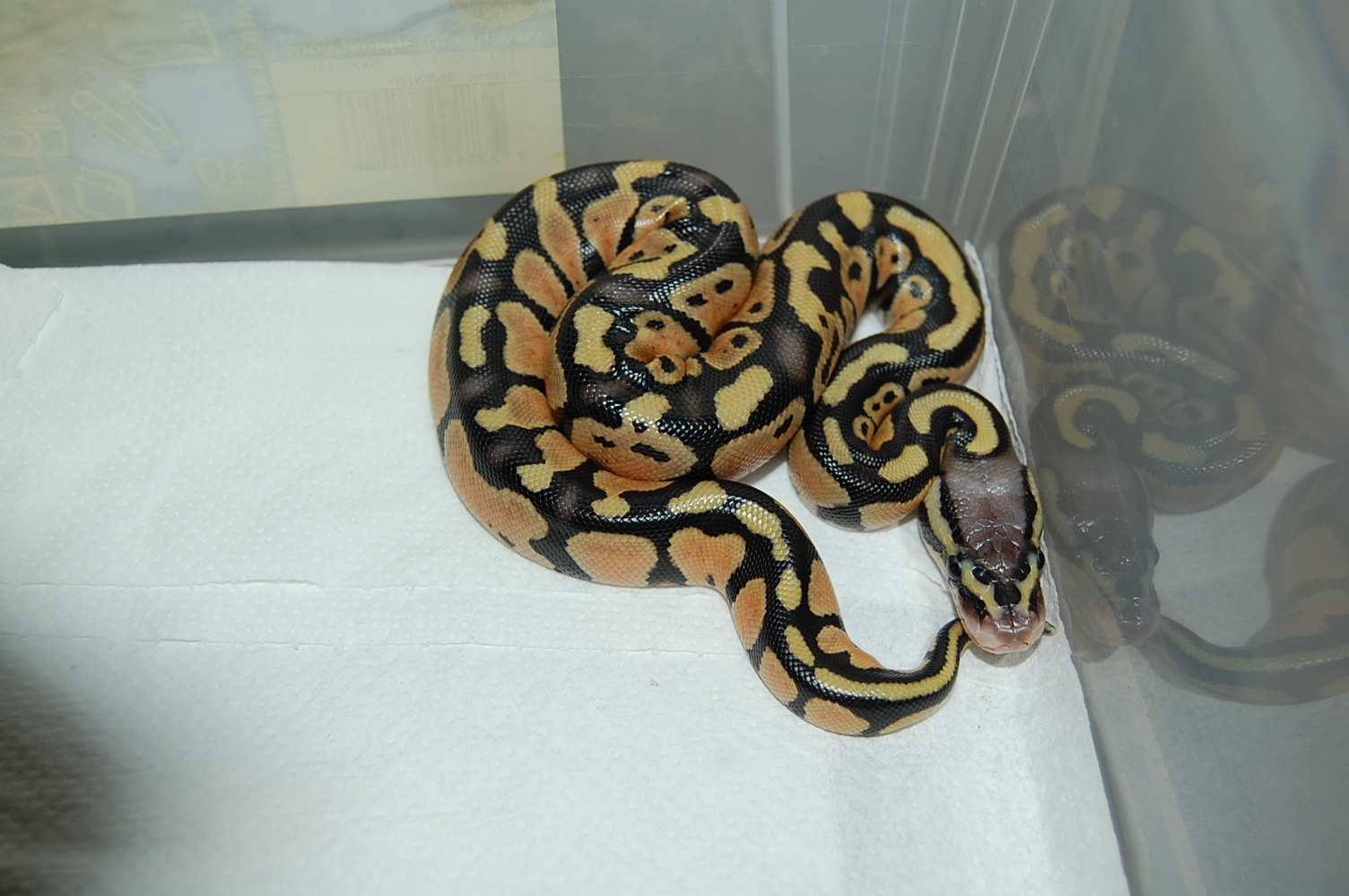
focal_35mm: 51
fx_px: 1909
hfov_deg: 38.9
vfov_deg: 26.4
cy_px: 448
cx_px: 674
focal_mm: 34
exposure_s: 1/60
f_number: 4.5
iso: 320
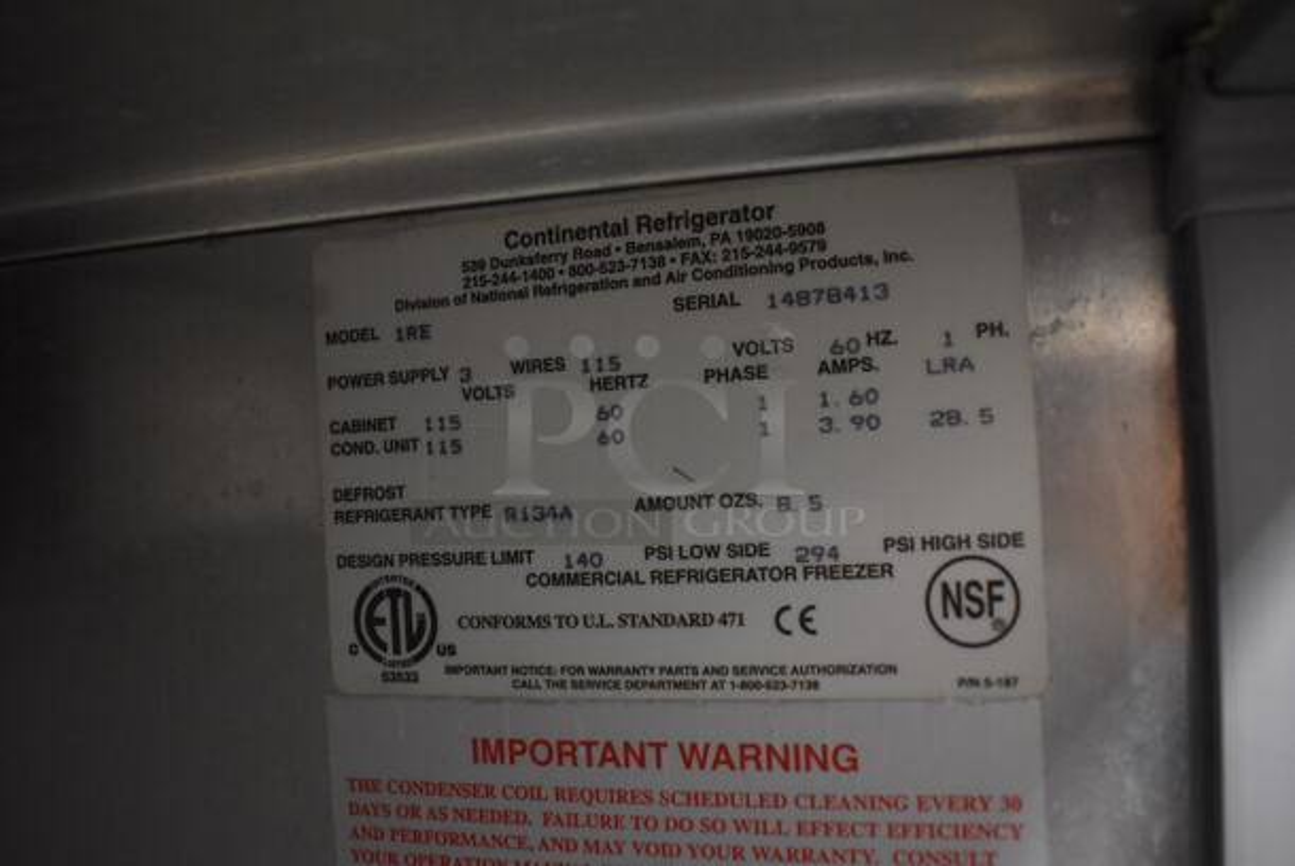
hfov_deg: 67.3
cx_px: 648
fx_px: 972
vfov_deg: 48.0
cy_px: 433
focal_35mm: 27
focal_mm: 18
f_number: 3.5
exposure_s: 1/50
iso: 3200
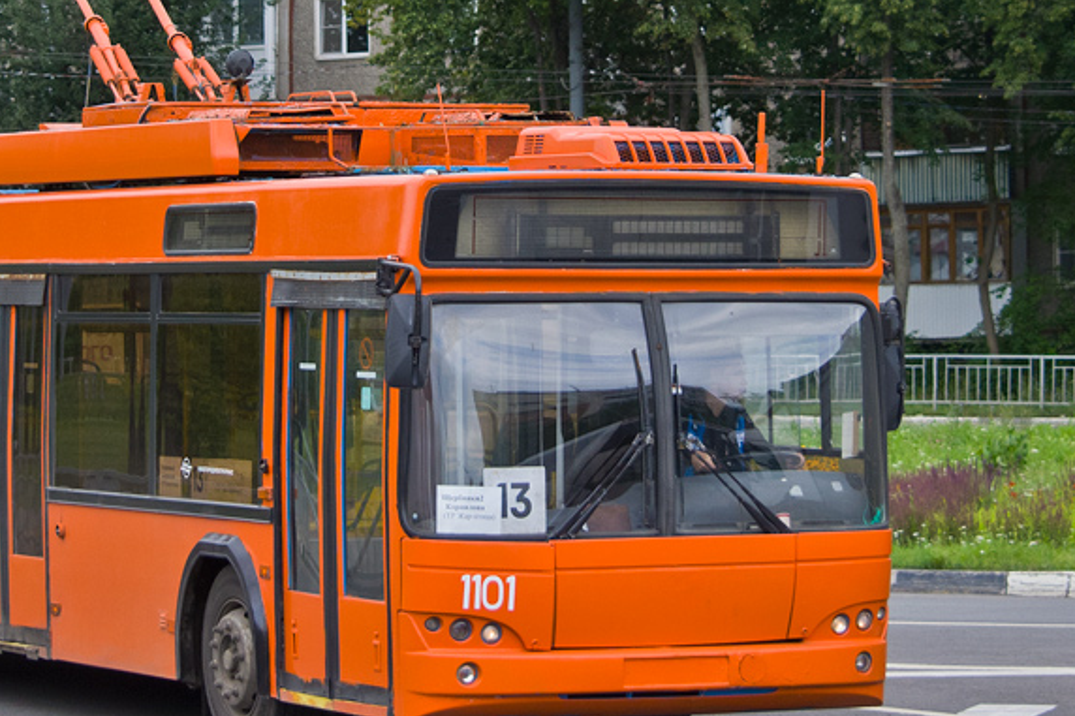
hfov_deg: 11.9
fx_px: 5166
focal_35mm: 173
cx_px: 485
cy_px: 158
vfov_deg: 7.9
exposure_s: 1/320
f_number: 5
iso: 400
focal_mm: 55
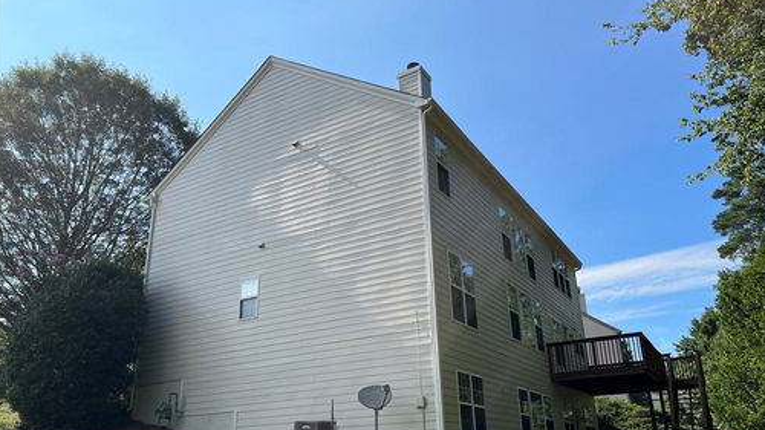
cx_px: 384
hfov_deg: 66.1
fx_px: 588
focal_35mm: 29
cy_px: 251
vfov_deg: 40.0
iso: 50
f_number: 1.6
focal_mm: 5.1
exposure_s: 1/2825
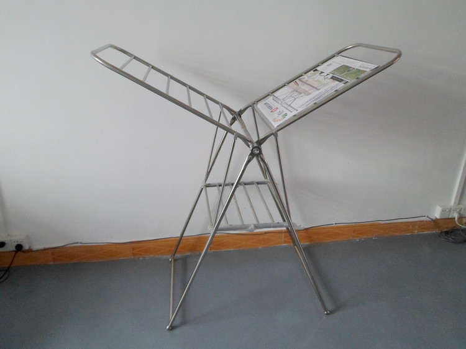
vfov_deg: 51.3
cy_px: 174
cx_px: 233
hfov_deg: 65.3
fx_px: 363
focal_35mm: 27
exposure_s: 1/20
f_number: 3.3
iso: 400
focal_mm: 4.9
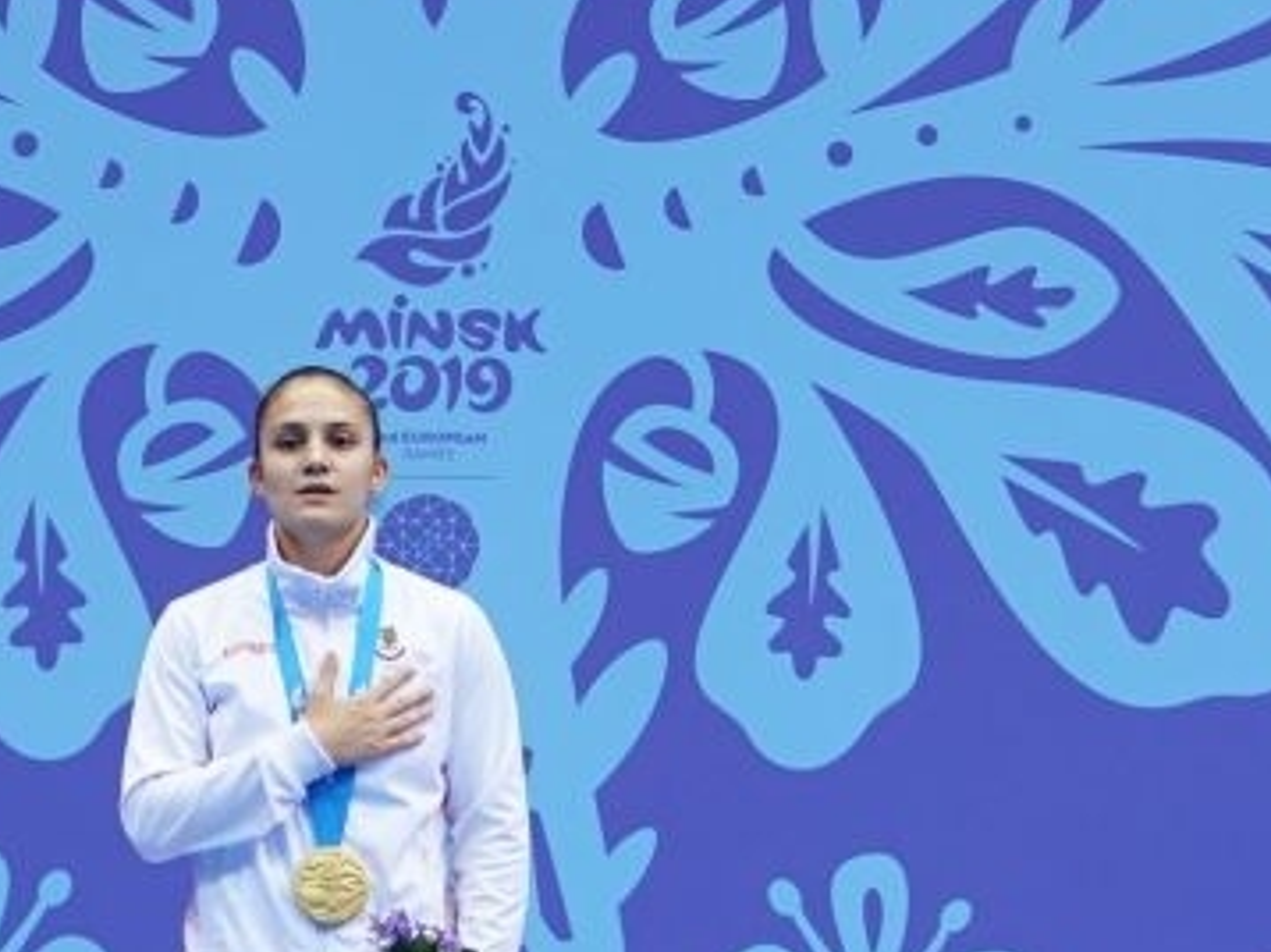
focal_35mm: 426
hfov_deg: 4.7
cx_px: 469
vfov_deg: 3.5
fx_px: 15631
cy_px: 774
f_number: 2.8
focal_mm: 88
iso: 320
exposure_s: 1/250
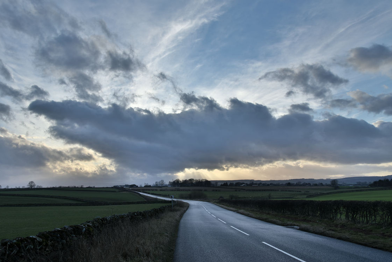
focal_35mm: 30
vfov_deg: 43.6
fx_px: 327
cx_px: 187
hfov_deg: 61.9
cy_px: 129
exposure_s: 1/200
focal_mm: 28
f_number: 7.1
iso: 100
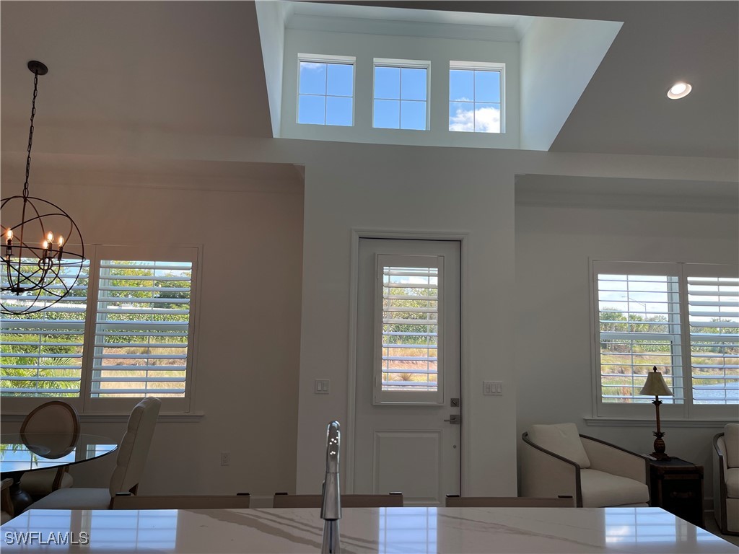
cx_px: 370
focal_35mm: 26
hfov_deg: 67.3
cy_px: 277
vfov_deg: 53.1
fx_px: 555
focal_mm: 5.1
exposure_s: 1/373
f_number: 1.6
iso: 50
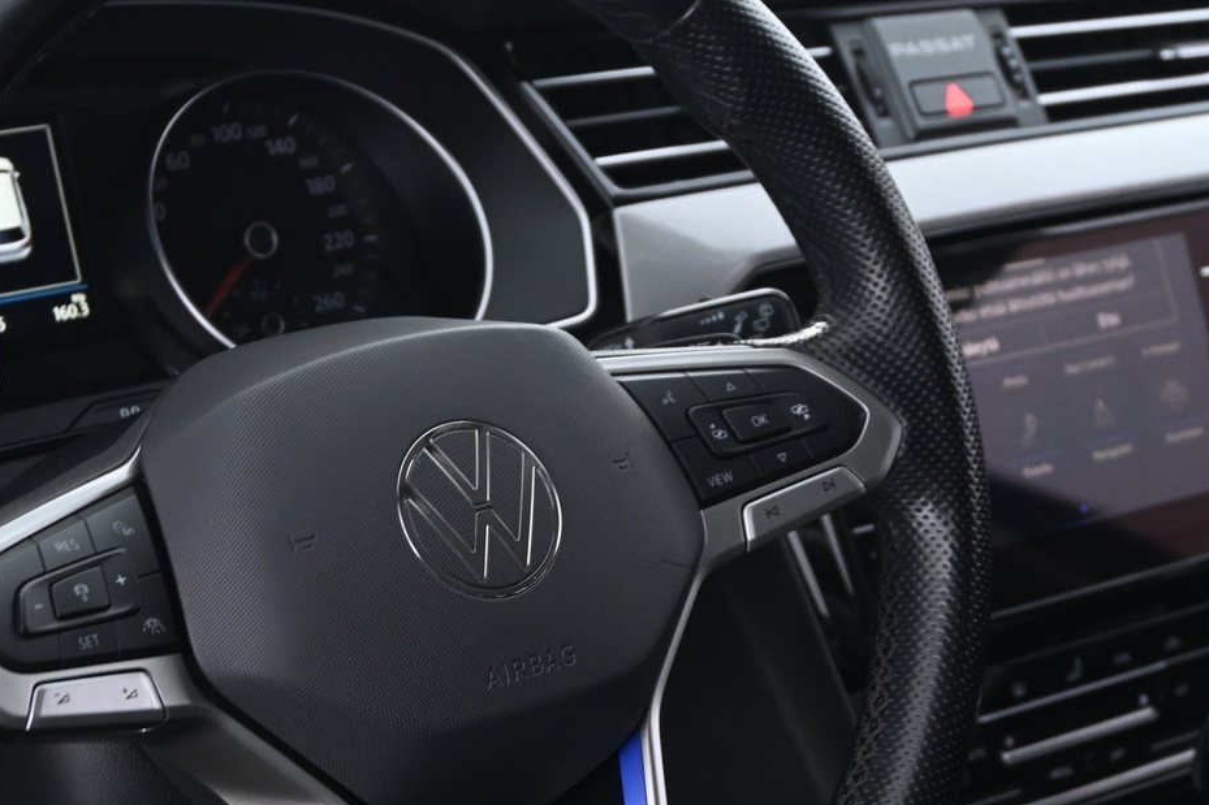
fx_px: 2547
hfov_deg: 26.7
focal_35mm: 76
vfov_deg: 17.9
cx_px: 496
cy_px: 546
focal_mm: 29
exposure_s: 1/6
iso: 1600
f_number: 4.8
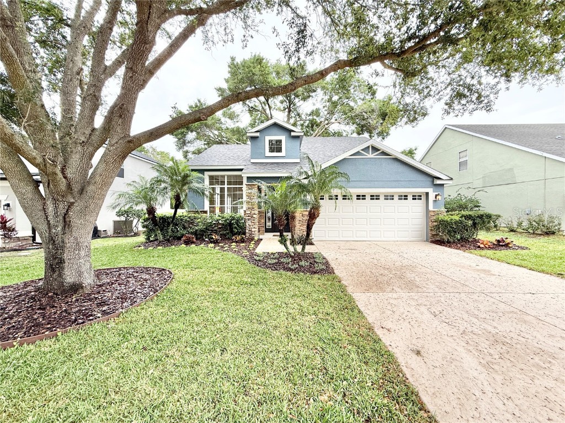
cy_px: 212
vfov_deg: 85.7
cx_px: 282
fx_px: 229
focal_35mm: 14
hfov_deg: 102.1
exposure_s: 1/99
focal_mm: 2.22
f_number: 2.2
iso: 80
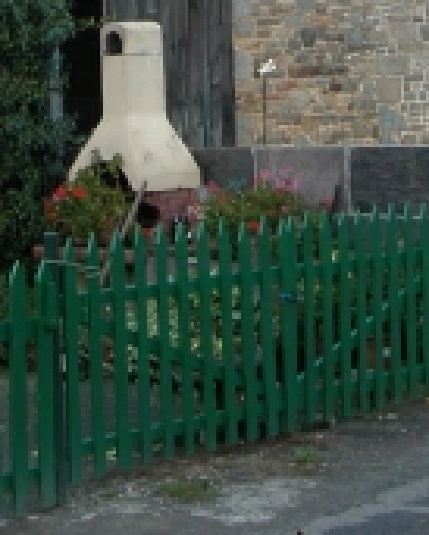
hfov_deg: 11.4
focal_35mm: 136
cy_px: -59
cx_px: 185
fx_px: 2157
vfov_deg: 13.8
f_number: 4.5
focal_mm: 8.9
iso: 100
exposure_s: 1/130
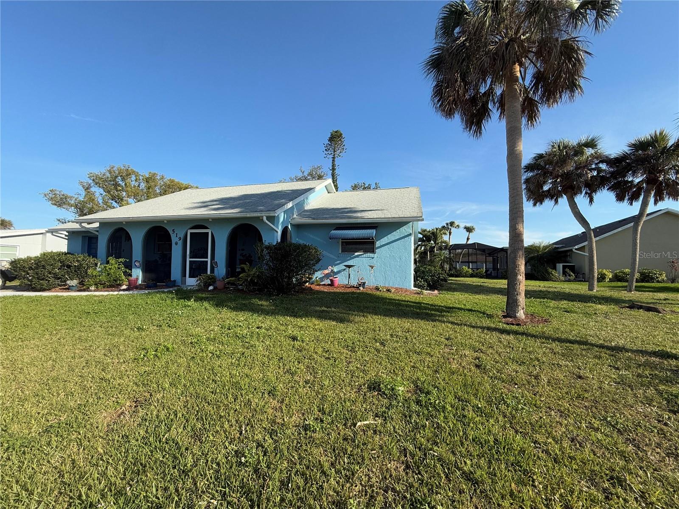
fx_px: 275
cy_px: 254
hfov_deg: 102.1
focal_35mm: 14
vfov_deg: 85.7
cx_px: 340
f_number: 2.2
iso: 50
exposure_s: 1/1285
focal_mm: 2.22
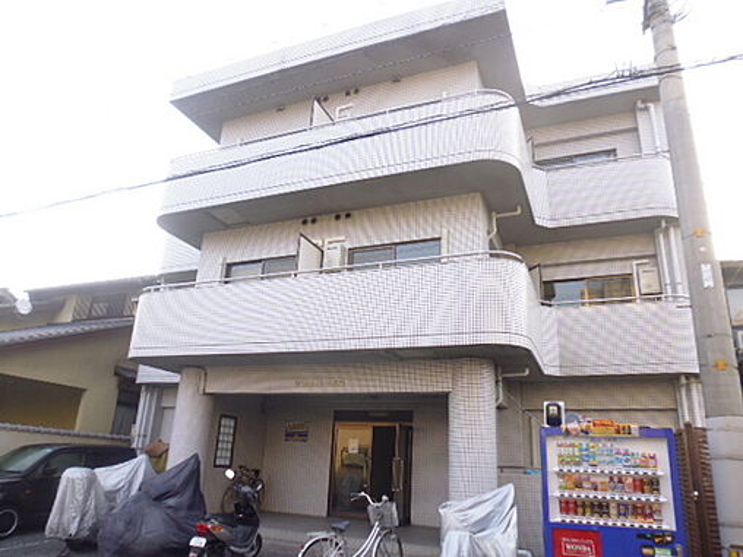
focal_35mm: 24
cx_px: 372
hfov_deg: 71.6
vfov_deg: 56.8
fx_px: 515
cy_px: 278
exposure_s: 1/125
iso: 100
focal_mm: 4.3
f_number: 2.8
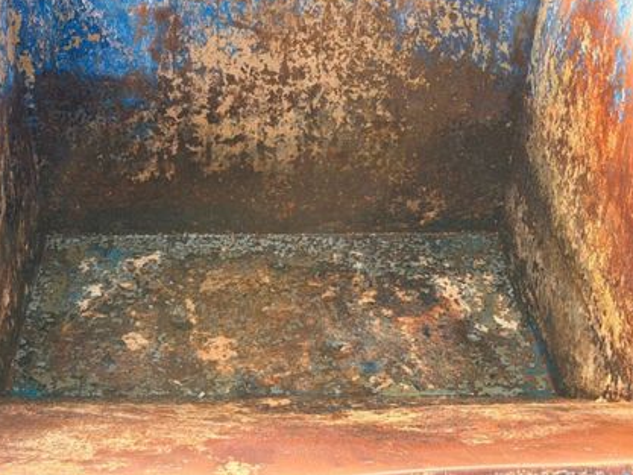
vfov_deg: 21.3
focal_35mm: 69
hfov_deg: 28.0
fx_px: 1262
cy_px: 222
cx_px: 225
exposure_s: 1/201
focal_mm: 6.76
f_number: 1.78
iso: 100
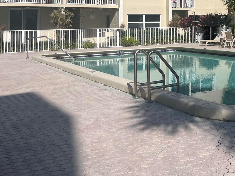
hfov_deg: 33.4
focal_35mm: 53
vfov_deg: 26.3
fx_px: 360
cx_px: 229
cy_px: 7
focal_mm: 5.1
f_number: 1.6
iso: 50
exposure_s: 1/6897
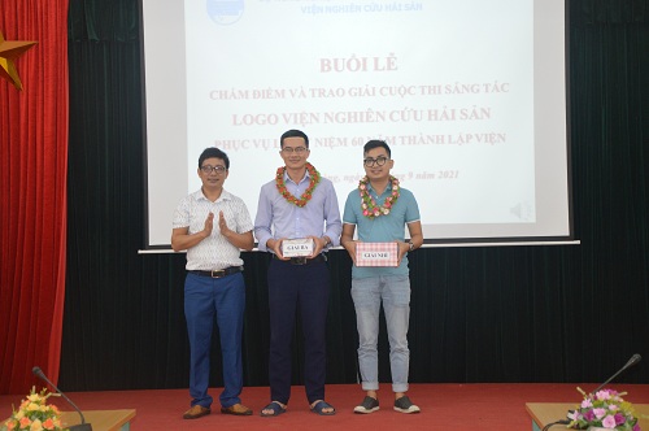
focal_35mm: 72
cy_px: 216
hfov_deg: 28.1
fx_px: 1296
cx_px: 324
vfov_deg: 18.9
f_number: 4.8
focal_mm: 48
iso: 1100
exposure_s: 1/60
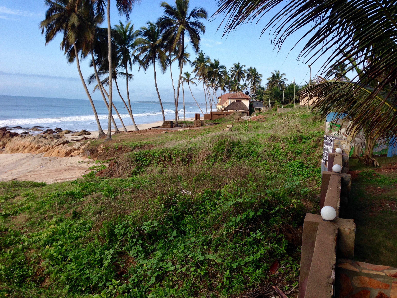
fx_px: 378
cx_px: 198
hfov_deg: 55.4
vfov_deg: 42.9
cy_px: 149
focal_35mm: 33
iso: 50
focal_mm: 4.12
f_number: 2.4
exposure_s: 1/903
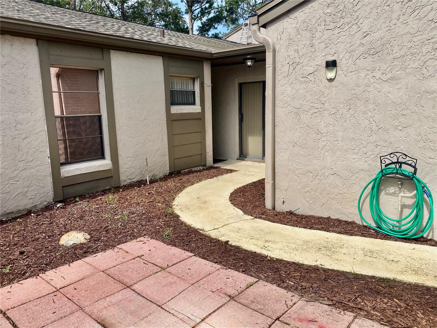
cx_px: 218
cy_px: 164
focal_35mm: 26
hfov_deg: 67.3
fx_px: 328
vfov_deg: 53.1
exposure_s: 1/3040
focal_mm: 4.25
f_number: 1.8
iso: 32
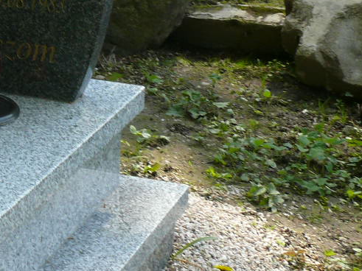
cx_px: -118
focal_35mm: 114
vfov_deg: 12.9
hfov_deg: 16.3
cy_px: 54
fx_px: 1192
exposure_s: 1/200
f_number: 4.5
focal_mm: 7.4
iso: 100
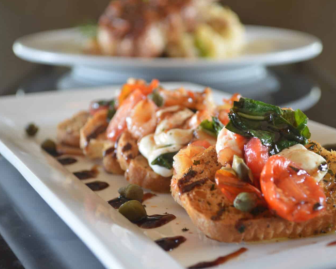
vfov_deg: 21.3
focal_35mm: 72
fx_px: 716
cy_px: 134
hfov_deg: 26.4
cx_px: 202
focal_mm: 42
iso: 100
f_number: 5.6
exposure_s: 1/4
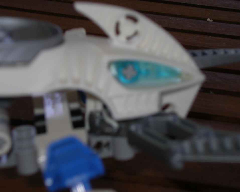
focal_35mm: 93
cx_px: 112
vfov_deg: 16.5
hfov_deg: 20.6
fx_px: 660
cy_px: 96
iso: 50
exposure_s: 1/100
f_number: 4.5
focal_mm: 13.7
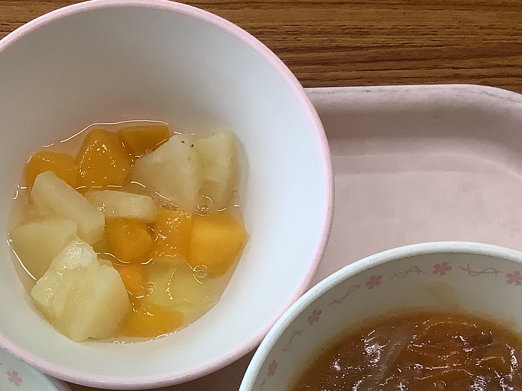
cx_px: 86
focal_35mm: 69
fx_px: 1041
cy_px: 434
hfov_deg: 27.5
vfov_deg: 20.3
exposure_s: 1/120
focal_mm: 3.3
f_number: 2.4
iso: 100
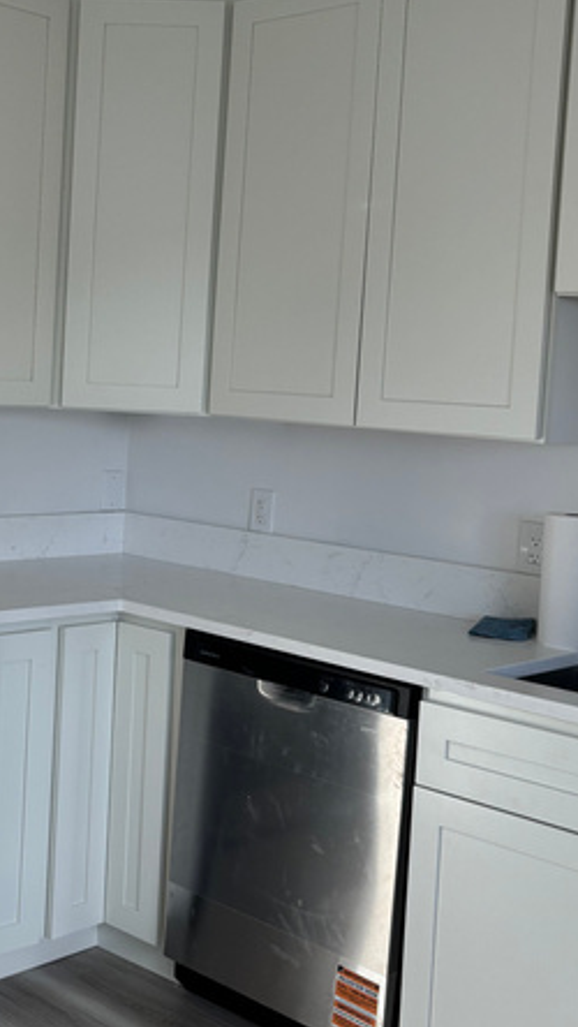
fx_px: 1334
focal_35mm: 49
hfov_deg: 23.6
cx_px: 32
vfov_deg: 42.0
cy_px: 453
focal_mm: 5.96
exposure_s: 1/287
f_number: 1.6
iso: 50
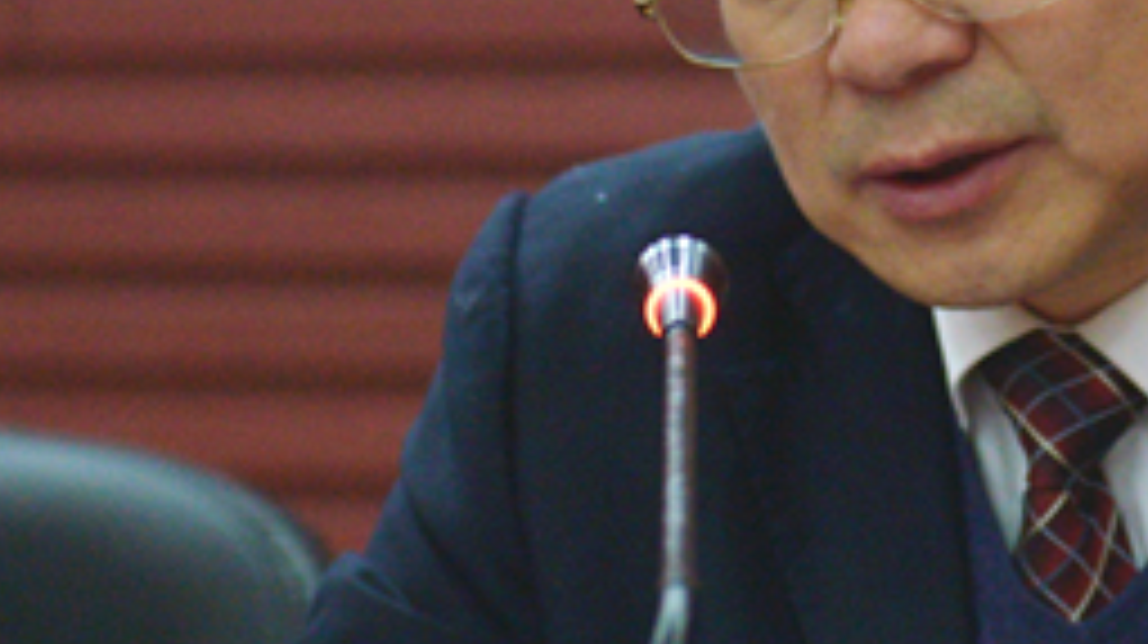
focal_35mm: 230
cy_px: 128
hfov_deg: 9.3
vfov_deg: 5.3
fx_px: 6996
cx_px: 1089
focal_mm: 70
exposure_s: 1/160
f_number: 2.8
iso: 2000
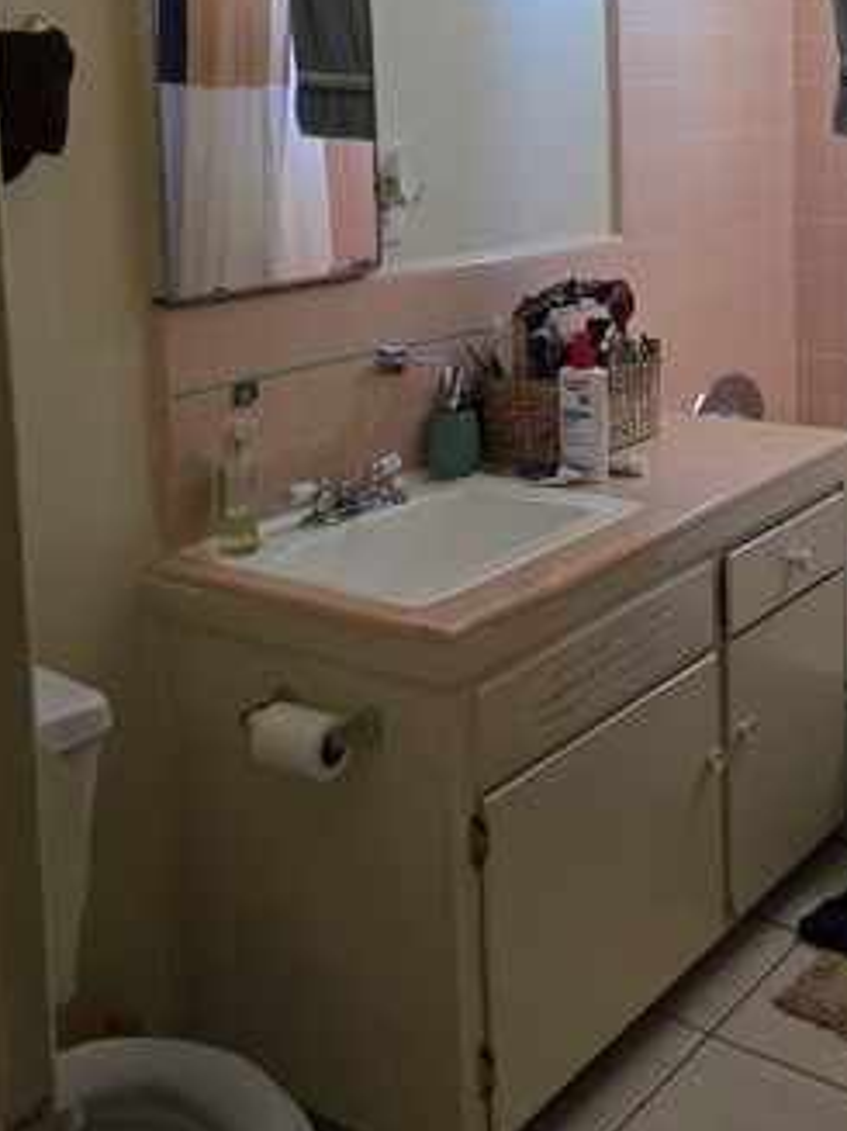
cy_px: 256
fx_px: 1469
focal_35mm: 45
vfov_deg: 40.6
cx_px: 733
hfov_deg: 31.0
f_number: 1.7
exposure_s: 1/120
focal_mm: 6.3
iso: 320
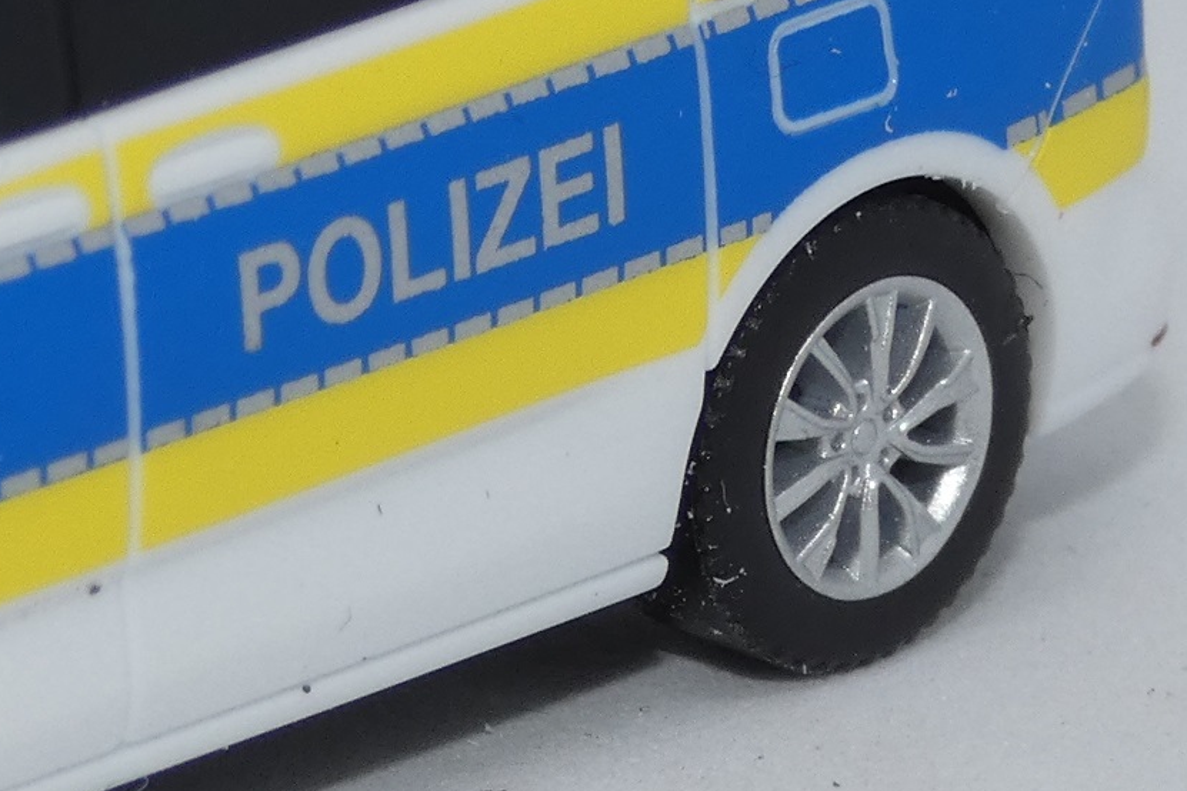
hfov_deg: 4.8
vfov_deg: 3.2
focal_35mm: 424
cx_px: -136
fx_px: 13979
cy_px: 468
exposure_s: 1/60
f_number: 4.8
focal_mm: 17.5
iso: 80
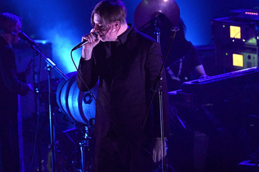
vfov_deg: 5.7
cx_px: 113
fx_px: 1725
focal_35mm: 240
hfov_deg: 8.6
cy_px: 91
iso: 3200
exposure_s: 1/320
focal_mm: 200
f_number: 2.8
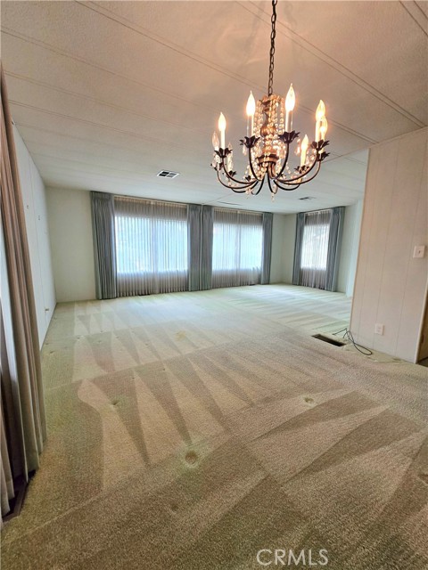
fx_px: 214
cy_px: 285
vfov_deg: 106.2
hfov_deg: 89.9
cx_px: 214
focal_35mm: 13
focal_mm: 1.7
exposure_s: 1/60.2
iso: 125
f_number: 2.2
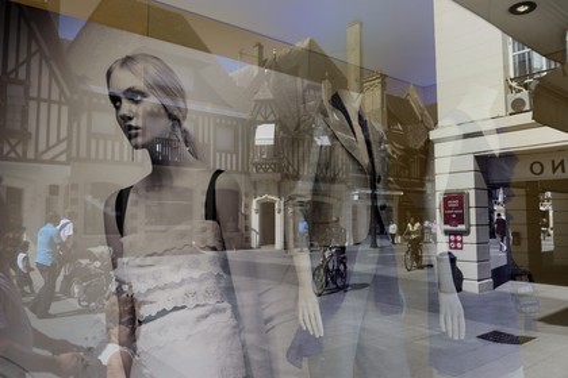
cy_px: 189
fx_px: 442
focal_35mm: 28
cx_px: 284
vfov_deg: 46.4
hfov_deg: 65.5
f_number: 9
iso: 200
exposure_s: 1/200
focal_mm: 28
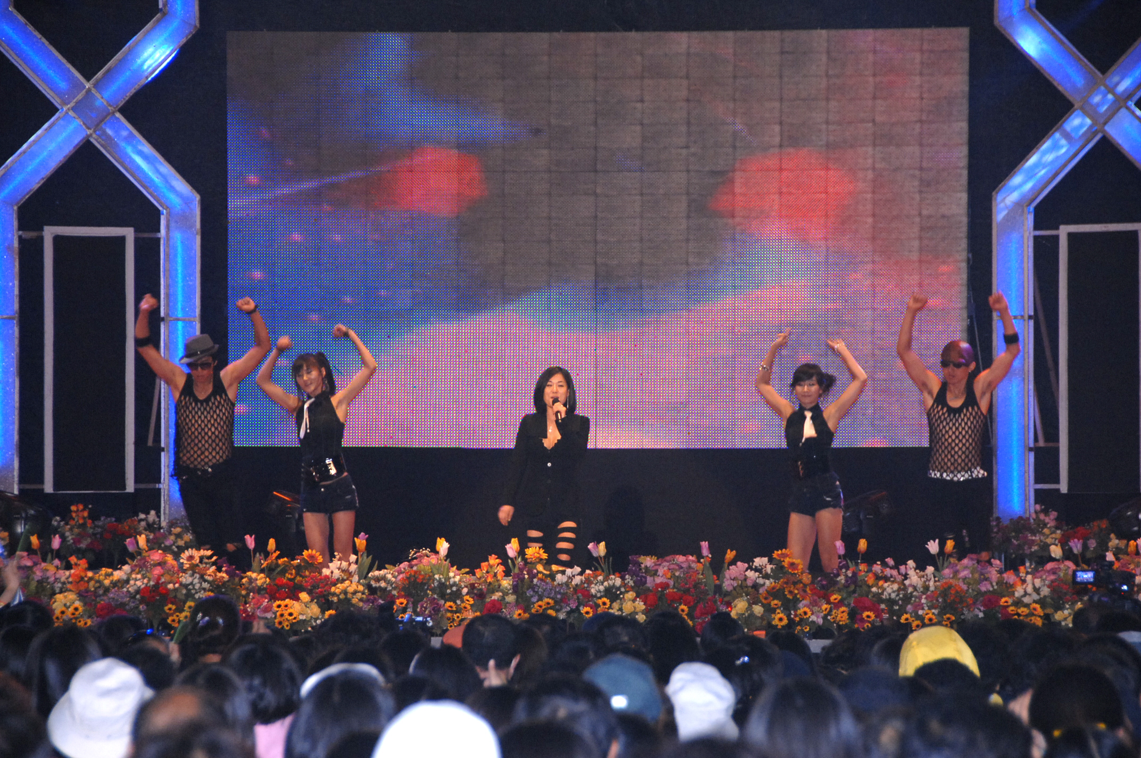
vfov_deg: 6.1
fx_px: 7123
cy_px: 379
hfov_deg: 9.2
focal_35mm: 225
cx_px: 570
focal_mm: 150
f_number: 6
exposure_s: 1/60
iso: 500
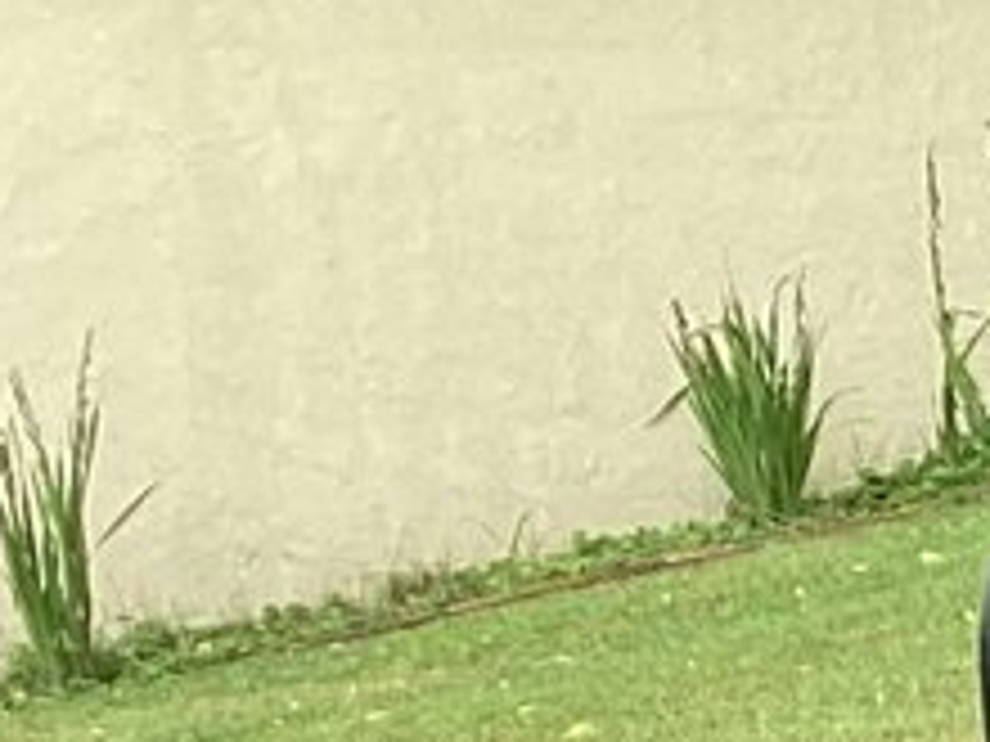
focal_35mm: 213
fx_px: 6092
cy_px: 1167
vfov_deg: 6.9
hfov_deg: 7.7
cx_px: 3269
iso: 25
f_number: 2.4
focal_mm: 3.3
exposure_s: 1/120
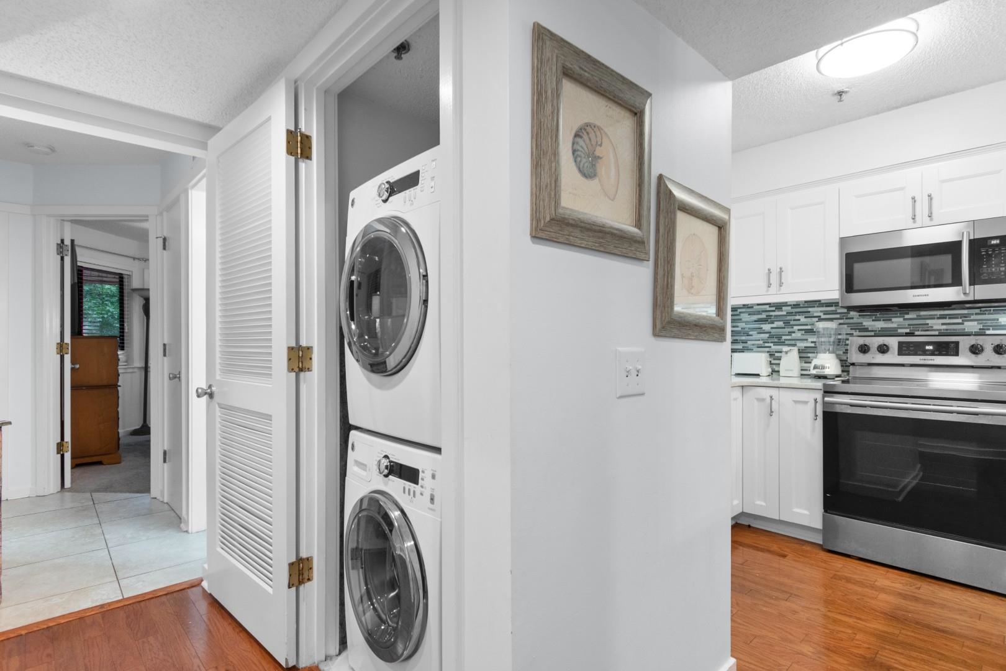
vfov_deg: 67.4
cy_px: 336
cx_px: 503
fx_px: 503
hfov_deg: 90.0
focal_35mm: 18
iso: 100
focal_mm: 12
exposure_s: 1.6
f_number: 4.8
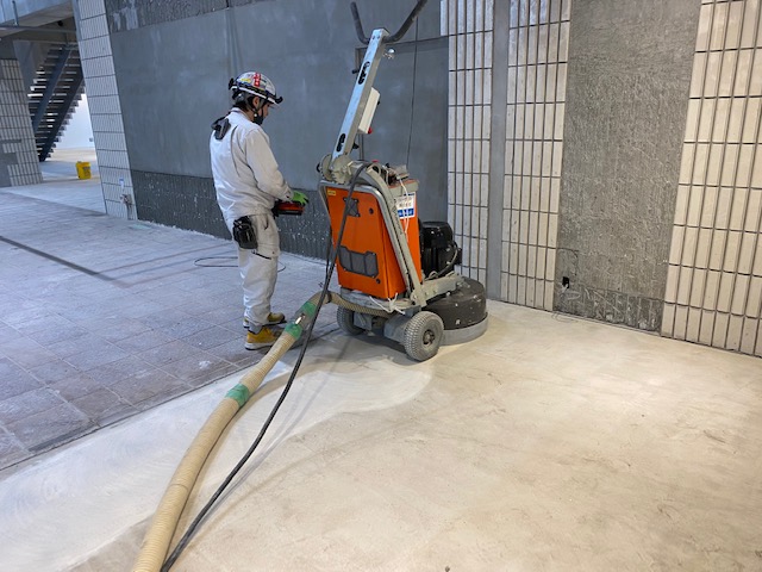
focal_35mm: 26
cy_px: 286
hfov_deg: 67.3
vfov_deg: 53.1
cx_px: 381
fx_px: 572
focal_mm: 4.25
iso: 64
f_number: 1.8
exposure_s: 1/50
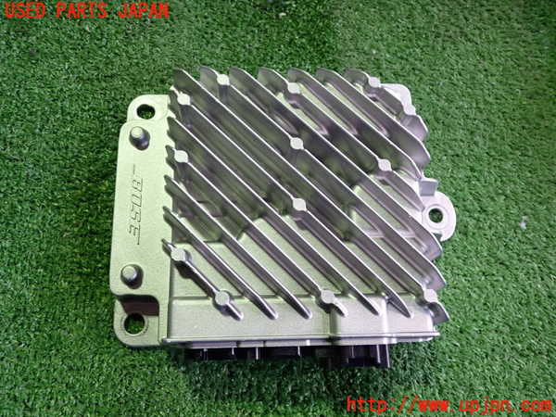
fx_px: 482
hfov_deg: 60.0
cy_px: 208
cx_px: 278
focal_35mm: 30
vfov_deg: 46.8
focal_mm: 5.4
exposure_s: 1/30
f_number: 2.3
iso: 320
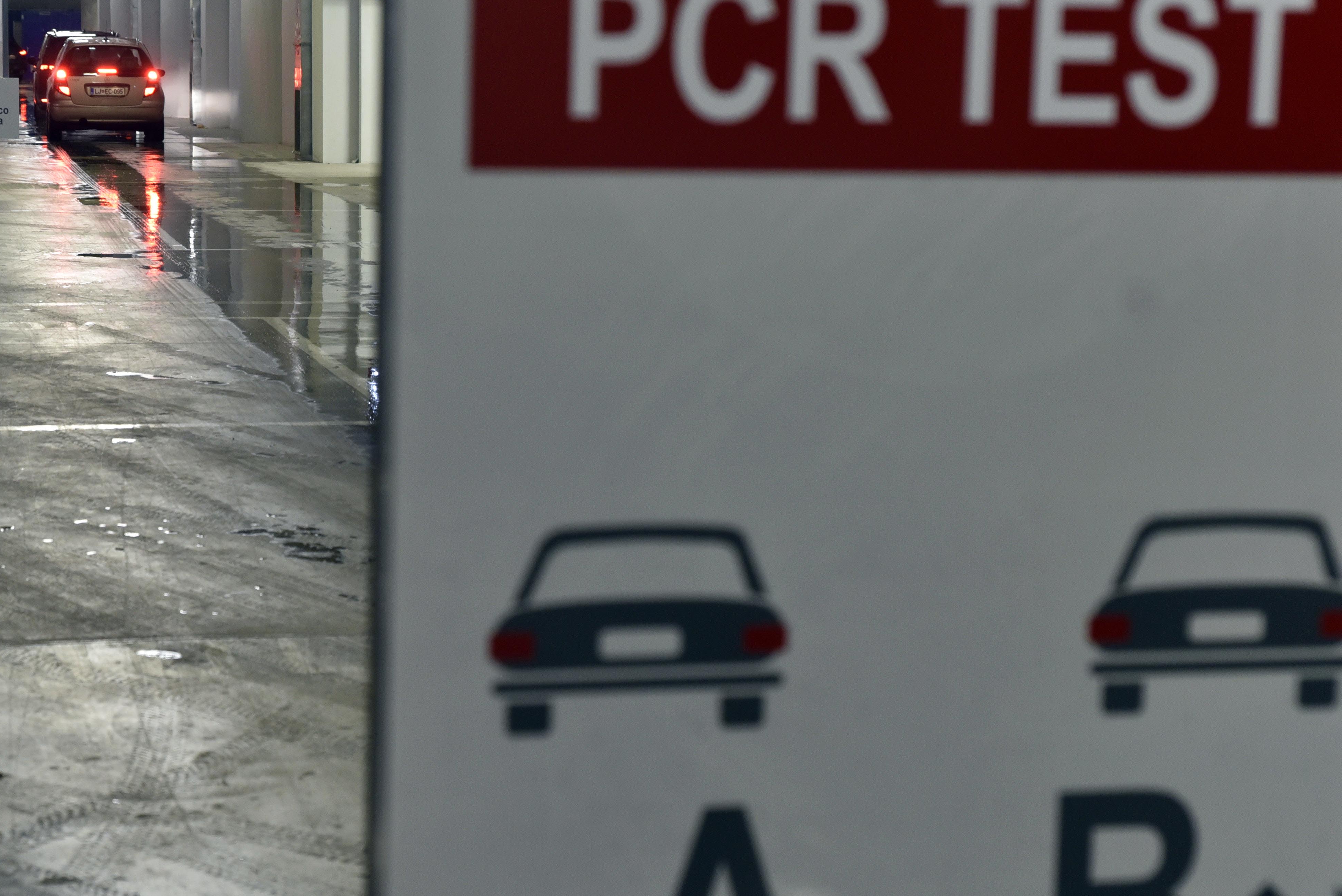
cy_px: 395
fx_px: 2983
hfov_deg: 25.3
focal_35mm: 80
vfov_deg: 17.1
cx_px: 501
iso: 1600
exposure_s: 1/60
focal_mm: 52
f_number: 3.5
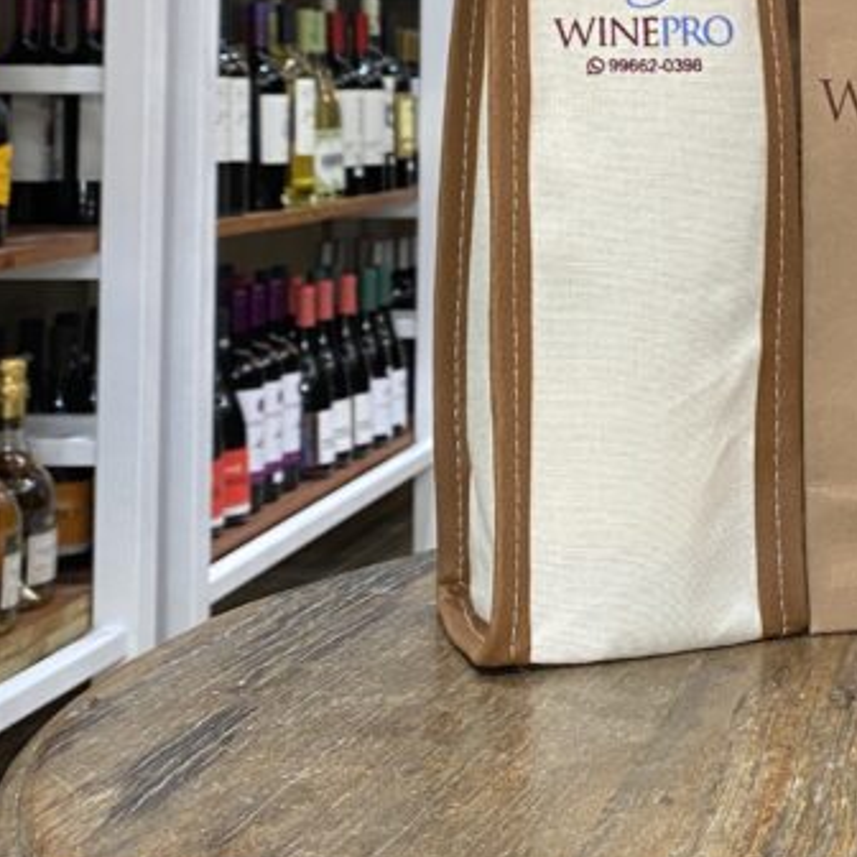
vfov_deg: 23.9
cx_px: 1036
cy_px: 74
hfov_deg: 22.6
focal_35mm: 70
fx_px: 1961
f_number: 1.8
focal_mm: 4.25
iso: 160
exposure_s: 1/60
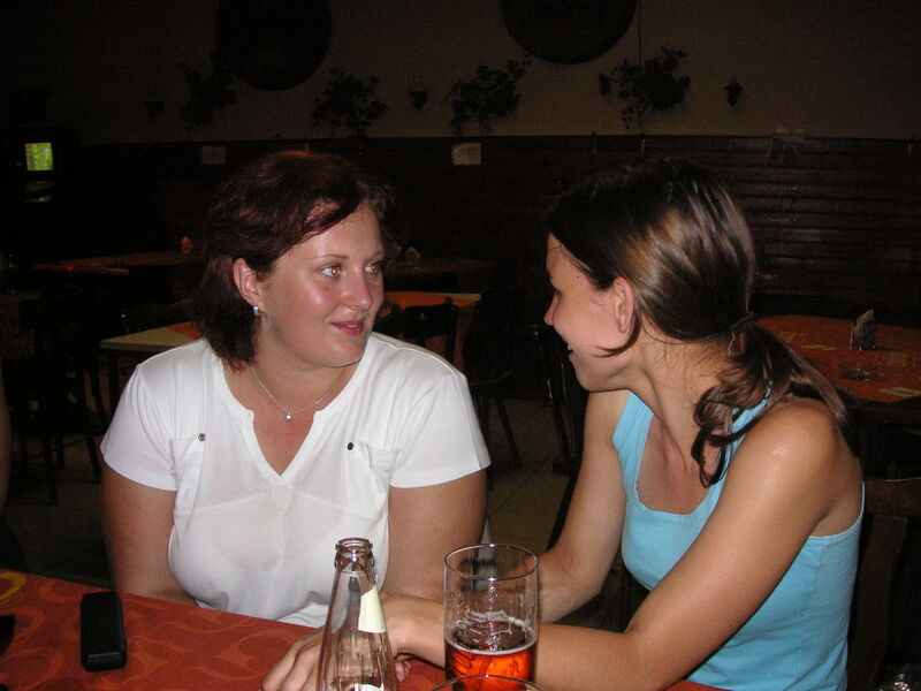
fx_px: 984
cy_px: 346
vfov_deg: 38.7
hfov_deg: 50.1
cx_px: 460
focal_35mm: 37
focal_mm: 6.1
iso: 160
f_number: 2.8
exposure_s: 1/45
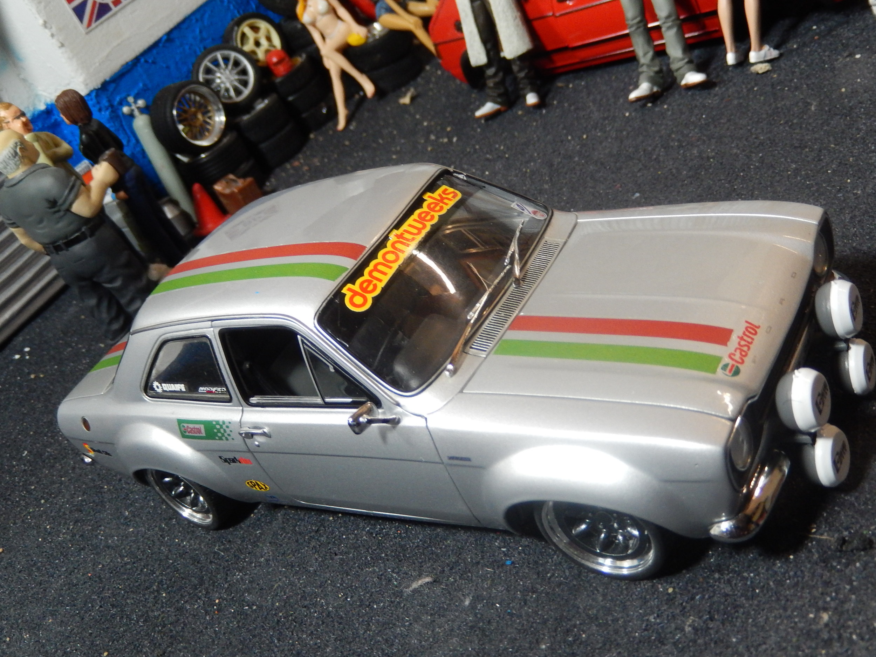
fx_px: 1038
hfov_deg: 45.8
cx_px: 438
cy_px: 328
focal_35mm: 41
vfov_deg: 35.1
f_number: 4.2
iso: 400
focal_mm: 7.3
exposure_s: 1/25
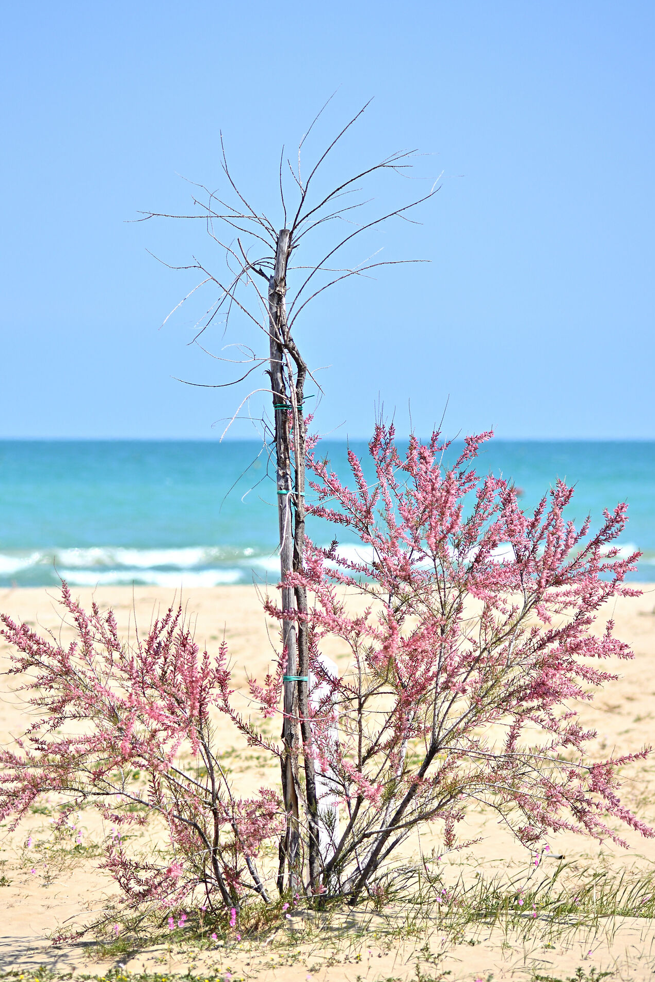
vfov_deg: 20.2
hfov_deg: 13.6
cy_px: 536
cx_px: 289
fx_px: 2754
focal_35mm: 101
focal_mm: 80
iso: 200
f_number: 5.6
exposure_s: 1/1600
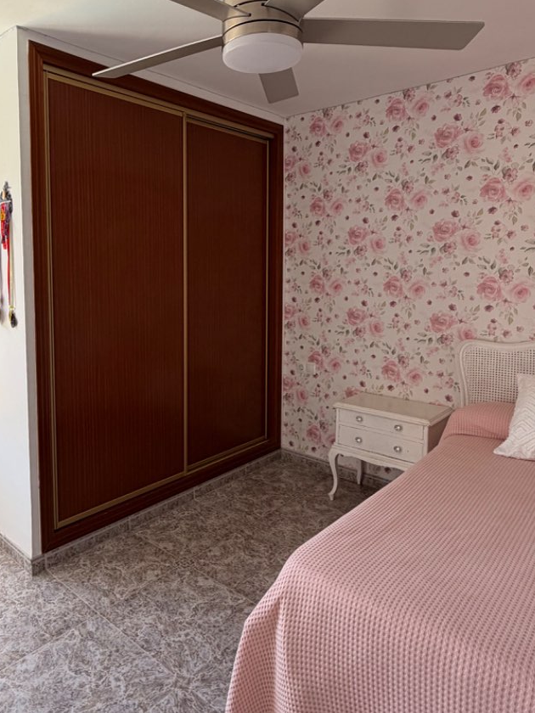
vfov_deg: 69.1
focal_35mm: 25
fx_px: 515
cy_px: 309
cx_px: 195
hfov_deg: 54.2
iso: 64
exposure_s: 1/121
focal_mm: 2.22
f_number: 2.2
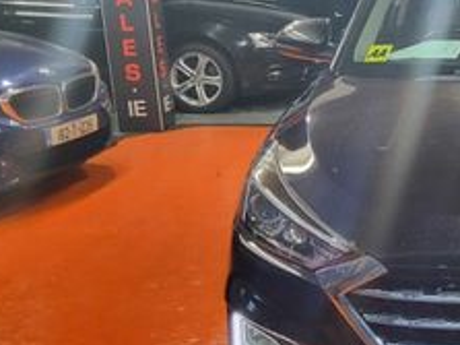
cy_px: 165
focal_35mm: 70
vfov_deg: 21.0
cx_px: 555
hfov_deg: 25.0
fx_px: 930
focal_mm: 3.08
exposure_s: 1/50
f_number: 2
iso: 250
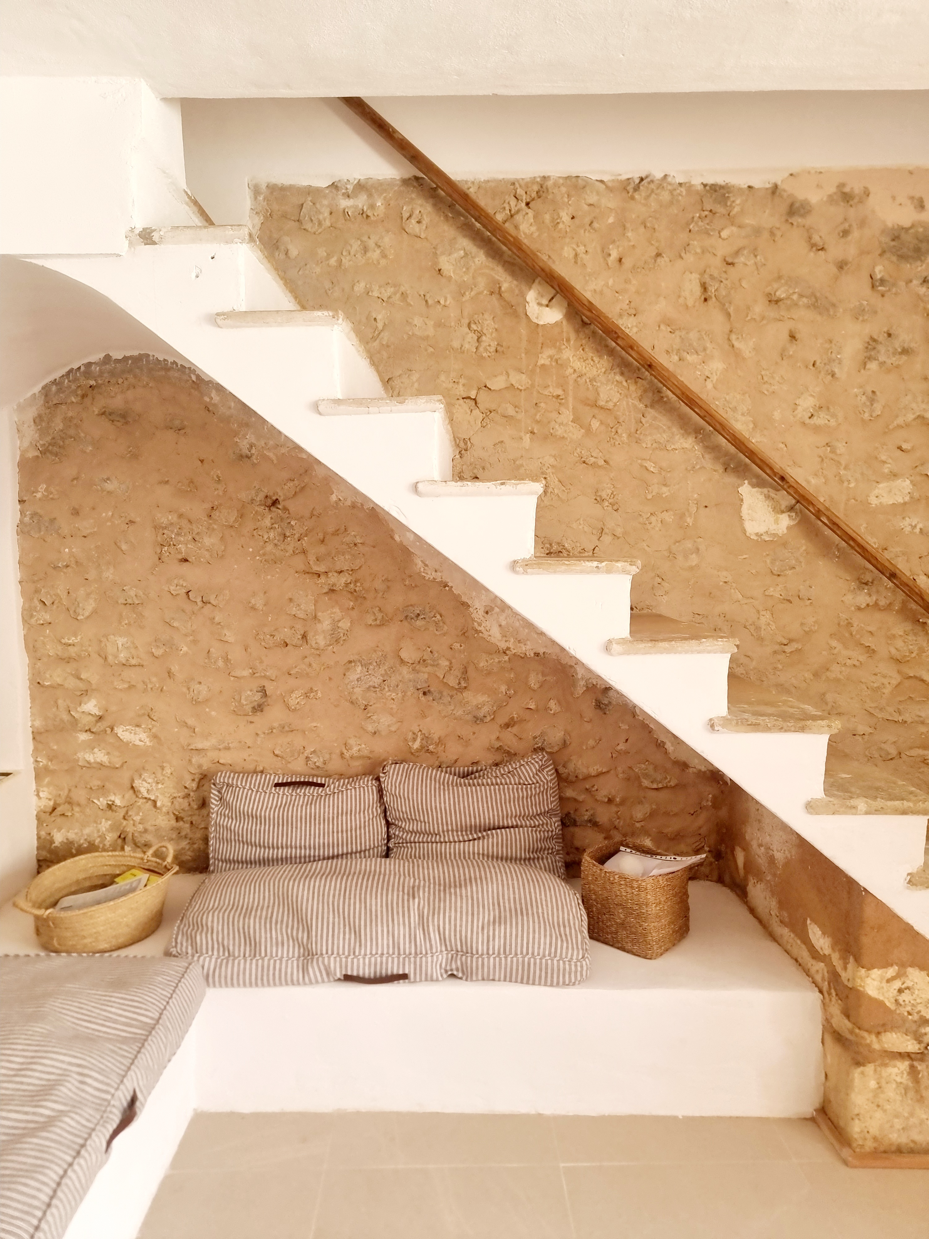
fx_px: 859
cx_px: 464
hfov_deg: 56.8
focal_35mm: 24
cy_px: 620
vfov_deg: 71.6
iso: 125
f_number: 1.8
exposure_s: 1/100
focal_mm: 6.7
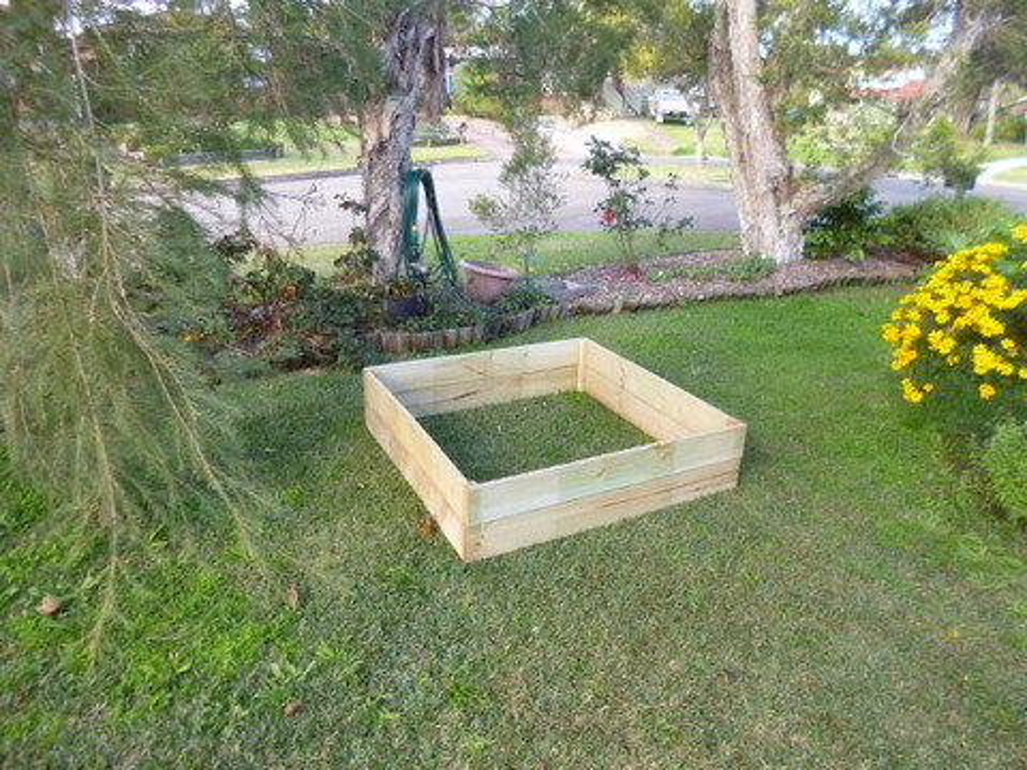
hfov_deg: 71.6
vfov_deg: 56.8
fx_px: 712
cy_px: 385
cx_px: 514
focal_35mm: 24
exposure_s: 1/100
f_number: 2.5
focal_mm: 4.3
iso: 100
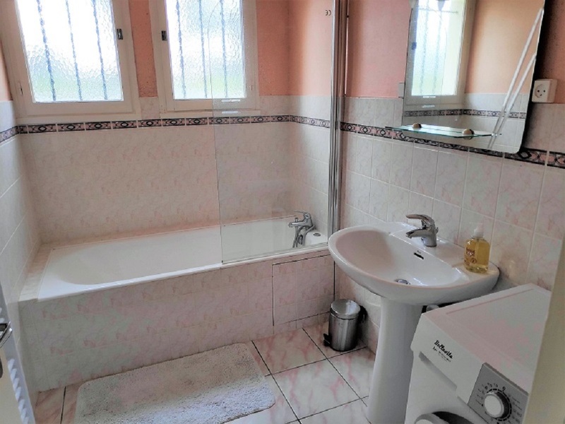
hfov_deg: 81.7
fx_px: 326
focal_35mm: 20
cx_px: 282
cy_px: 212
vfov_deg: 66.0
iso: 100
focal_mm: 3.94
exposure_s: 1/102
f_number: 1.9
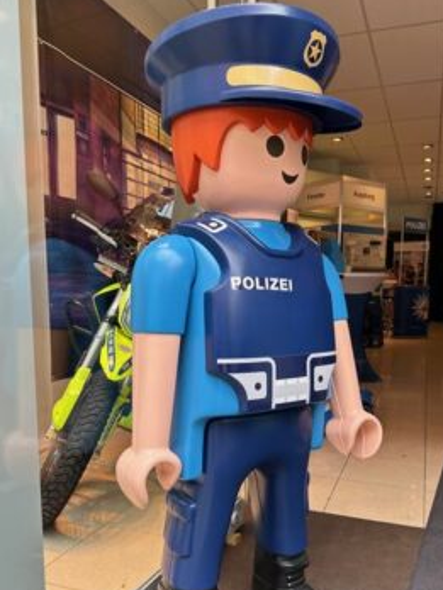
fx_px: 495
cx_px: 254
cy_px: 348
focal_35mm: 29
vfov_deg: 61.2
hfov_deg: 48.1
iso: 80
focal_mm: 6.86
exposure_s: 1/324
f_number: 1.78
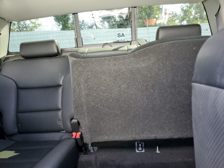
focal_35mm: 26
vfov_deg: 53.1
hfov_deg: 67.3
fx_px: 168
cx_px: 112
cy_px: 84
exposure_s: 1/60.2
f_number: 1.5
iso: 102
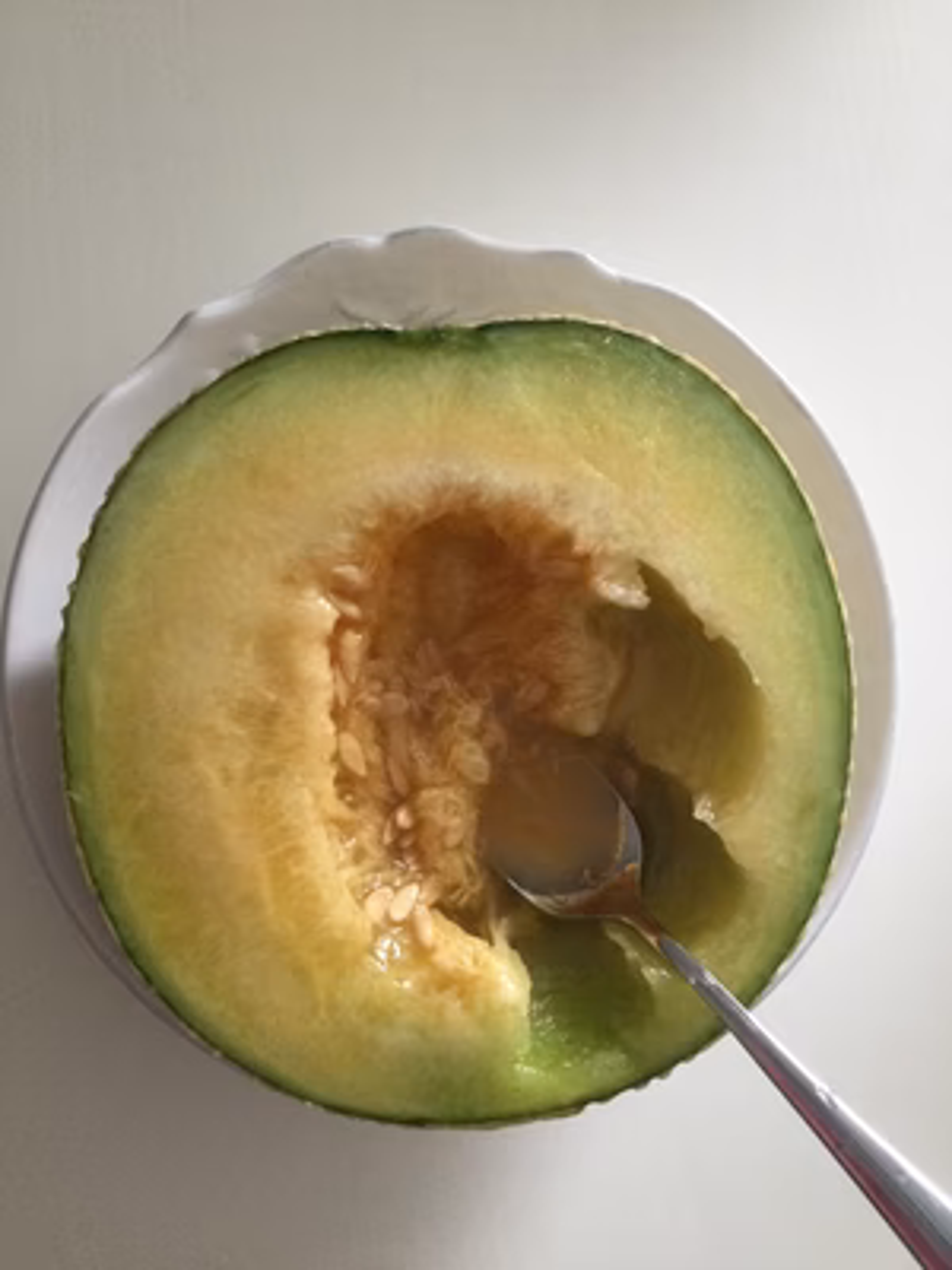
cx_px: 476
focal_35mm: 31
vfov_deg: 58.4
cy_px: 635
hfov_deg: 45.4
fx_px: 1137
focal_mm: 3.3
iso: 100
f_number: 2.4
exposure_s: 1/30
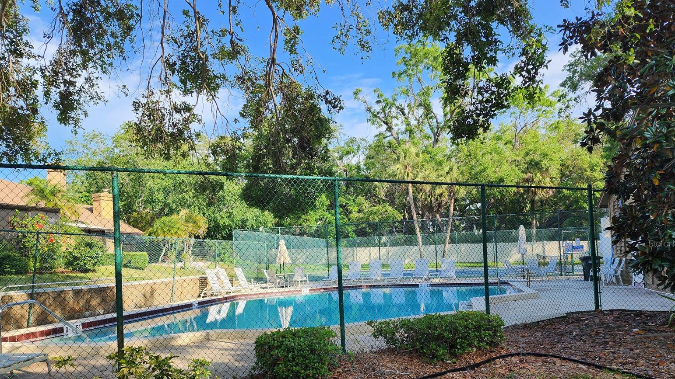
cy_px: 243
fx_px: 465
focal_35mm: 26
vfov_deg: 43.9
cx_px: 340
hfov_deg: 71.9
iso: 12
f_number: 1.8
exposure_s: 1/405
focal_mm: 6.4
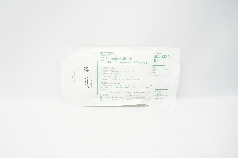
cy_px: 79
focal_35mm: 27
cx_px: 119
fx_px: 178
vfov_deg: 47.8
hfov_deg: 67.4
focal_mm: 18
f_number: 4.5
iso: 400
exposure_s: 1/60
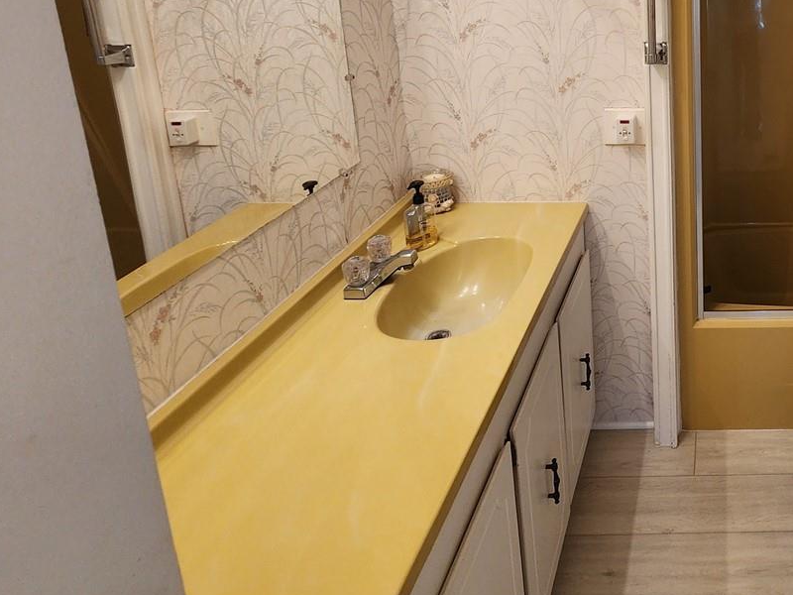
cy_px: 68
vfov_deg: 48.0
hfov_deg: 57.2
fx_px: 596
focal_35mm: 26
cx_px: 724
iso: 160
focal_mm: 2.2
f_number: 2.2
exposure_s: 1/60
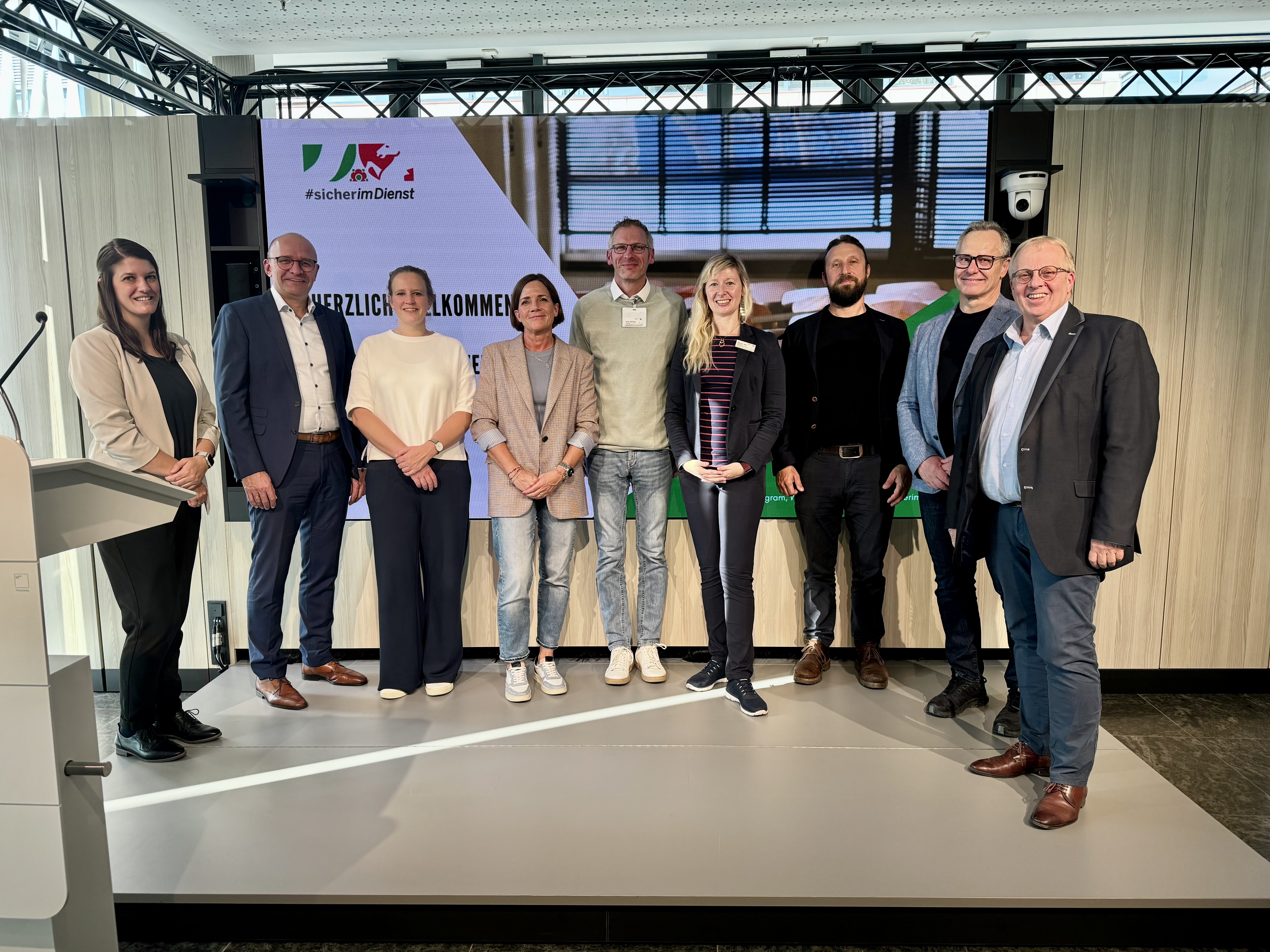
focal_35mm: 24
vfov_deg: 56.8
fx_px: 881
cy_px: 476
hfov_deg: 71.6
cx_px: 635
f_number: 1.78
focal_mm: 6.76
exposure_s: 1/120
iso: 125
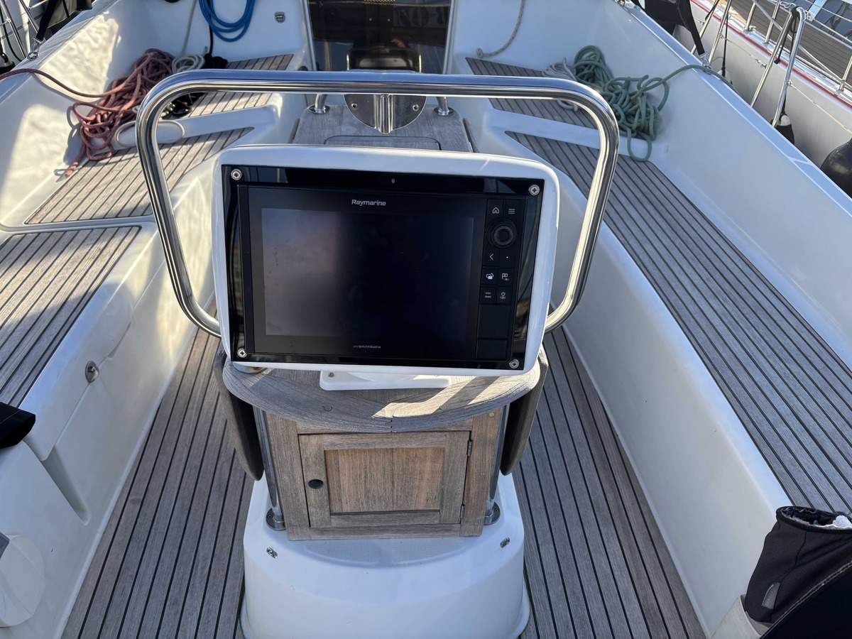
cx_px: 426
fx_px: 640
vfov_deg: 53.1
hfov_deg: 67.3
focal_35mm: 26
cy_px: 320
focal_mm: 5.96
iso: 50
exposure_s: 1/1080
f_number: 1.6
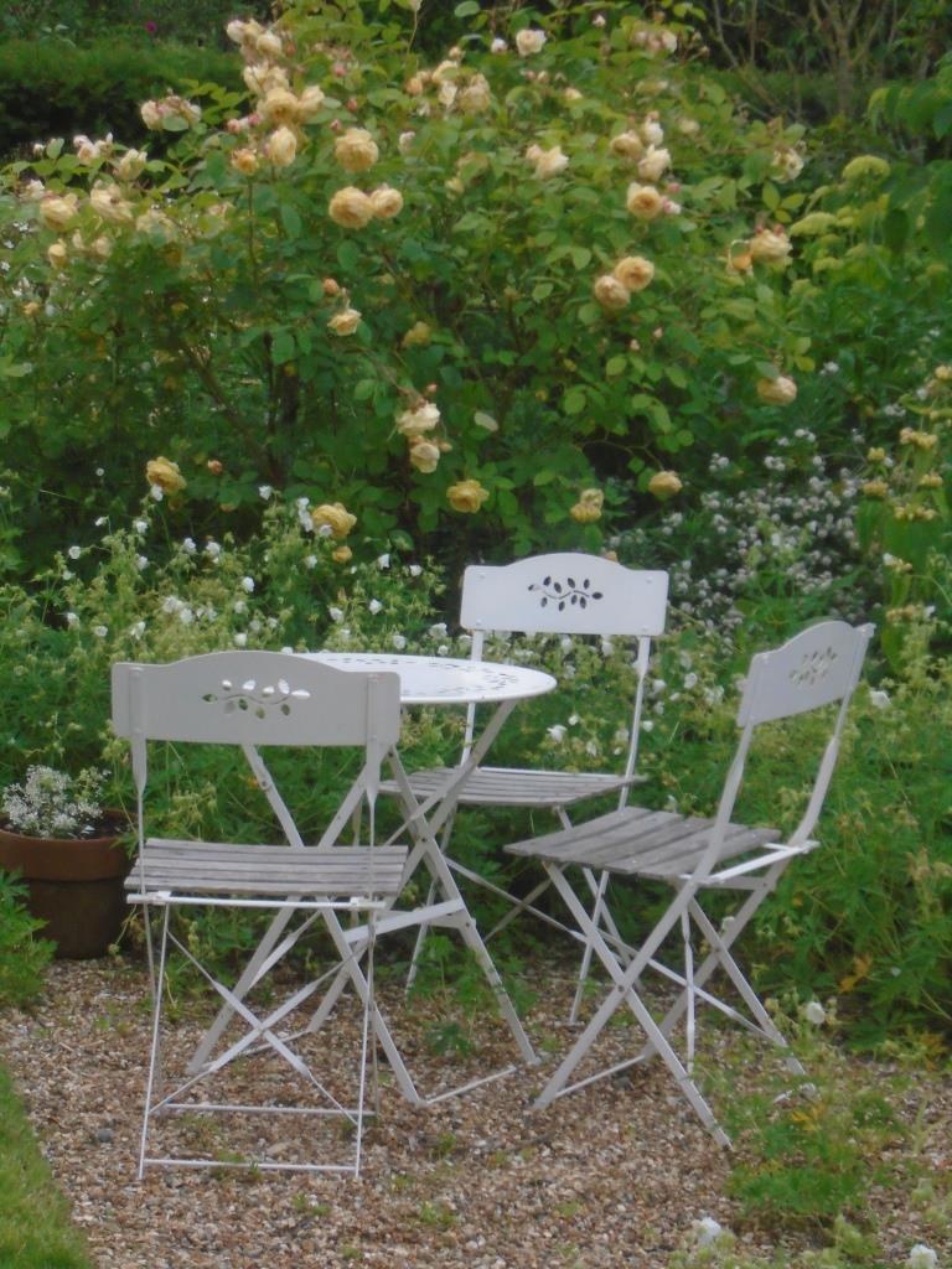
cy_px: 634
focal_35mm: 109
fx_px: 3997
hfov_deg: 13.6
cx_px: 476
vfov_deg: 18.0
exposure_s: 1/80
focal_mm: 19.3
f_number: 5.8
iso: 400
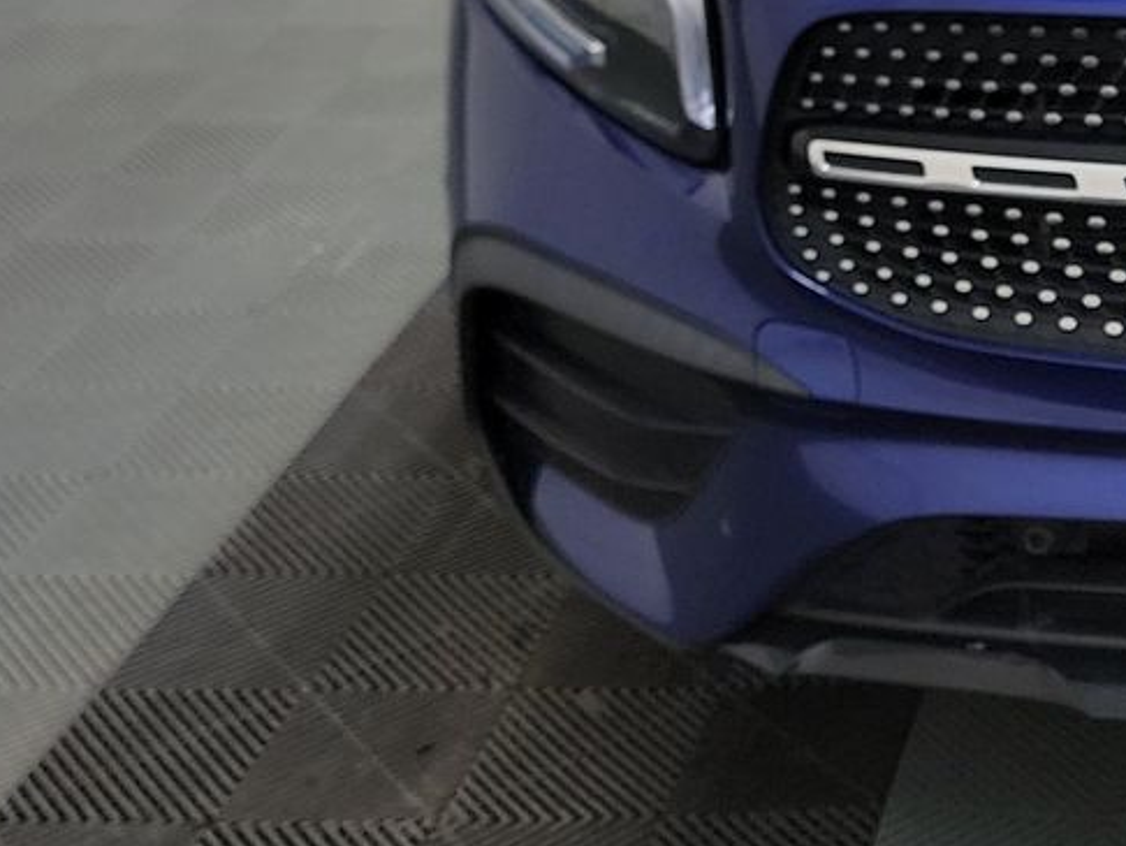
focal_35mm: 79
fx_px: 2571
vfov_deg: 17.9
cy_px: -111
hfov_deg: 22.4
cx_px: 1418
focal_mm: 6.7
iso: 215
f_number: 1.8
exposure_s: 1/59
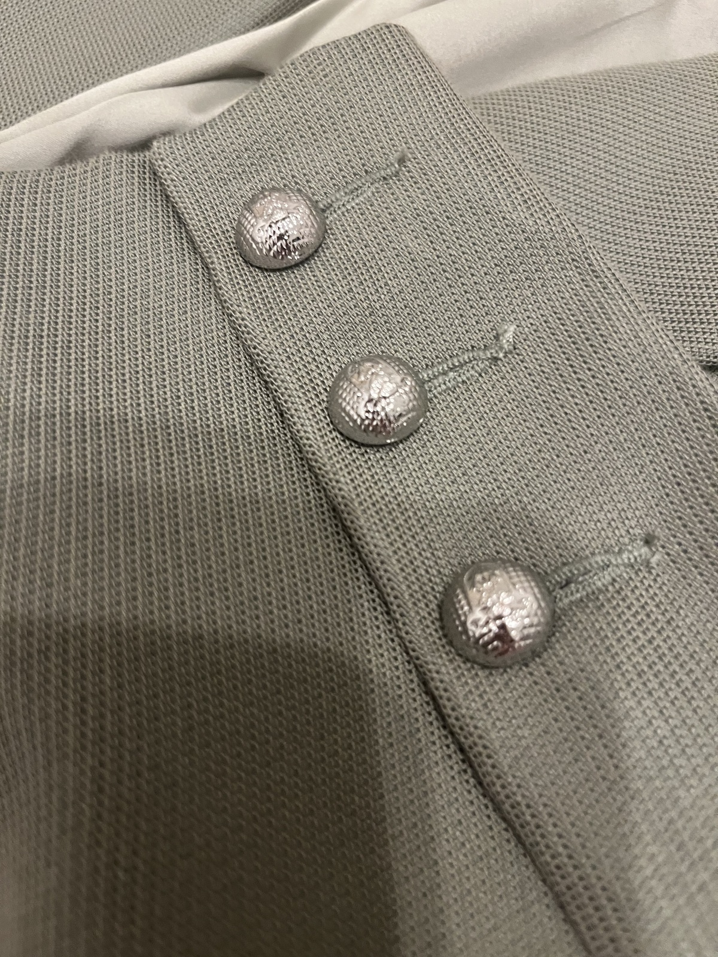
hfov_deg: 53.1
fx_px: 719
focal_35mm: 26
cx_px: 359
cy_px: 478
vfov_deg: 67.3
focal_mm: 5.1
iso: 400
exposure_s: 1/33
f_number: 1.6
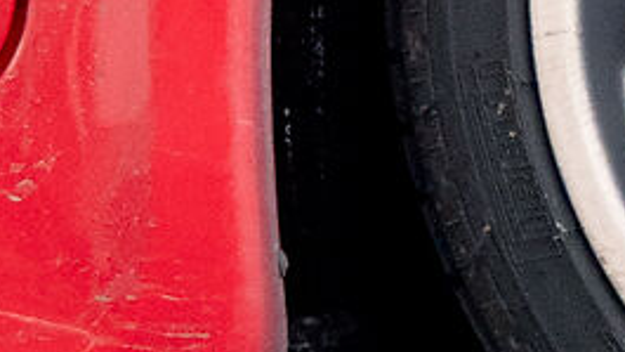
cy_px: -158
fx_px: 5965
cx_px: 1472
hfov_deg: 5.8
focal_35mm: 360
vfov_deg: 3.4
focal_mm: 38
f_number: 2.8
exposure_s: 1/160
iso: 640
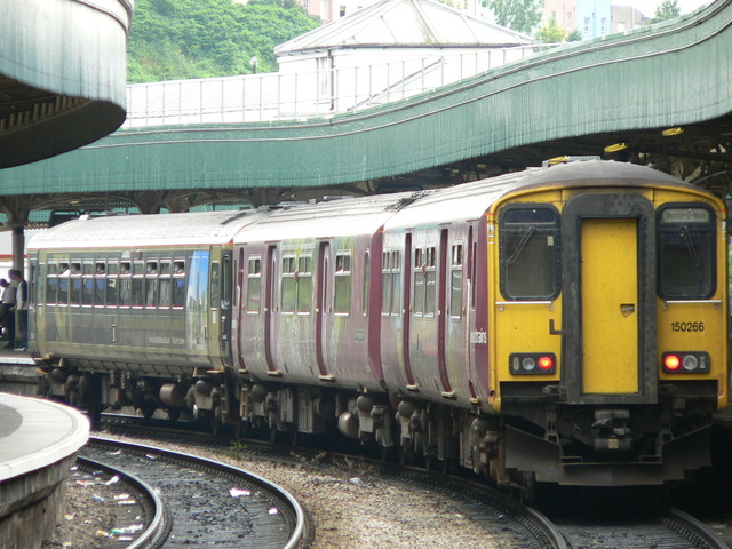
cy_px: 274
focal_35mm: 365
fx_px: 7718
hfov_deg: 5.4
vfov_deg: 4.1
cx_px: 366
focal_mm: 60.7
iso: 80
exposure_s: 1/100
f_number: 3.3
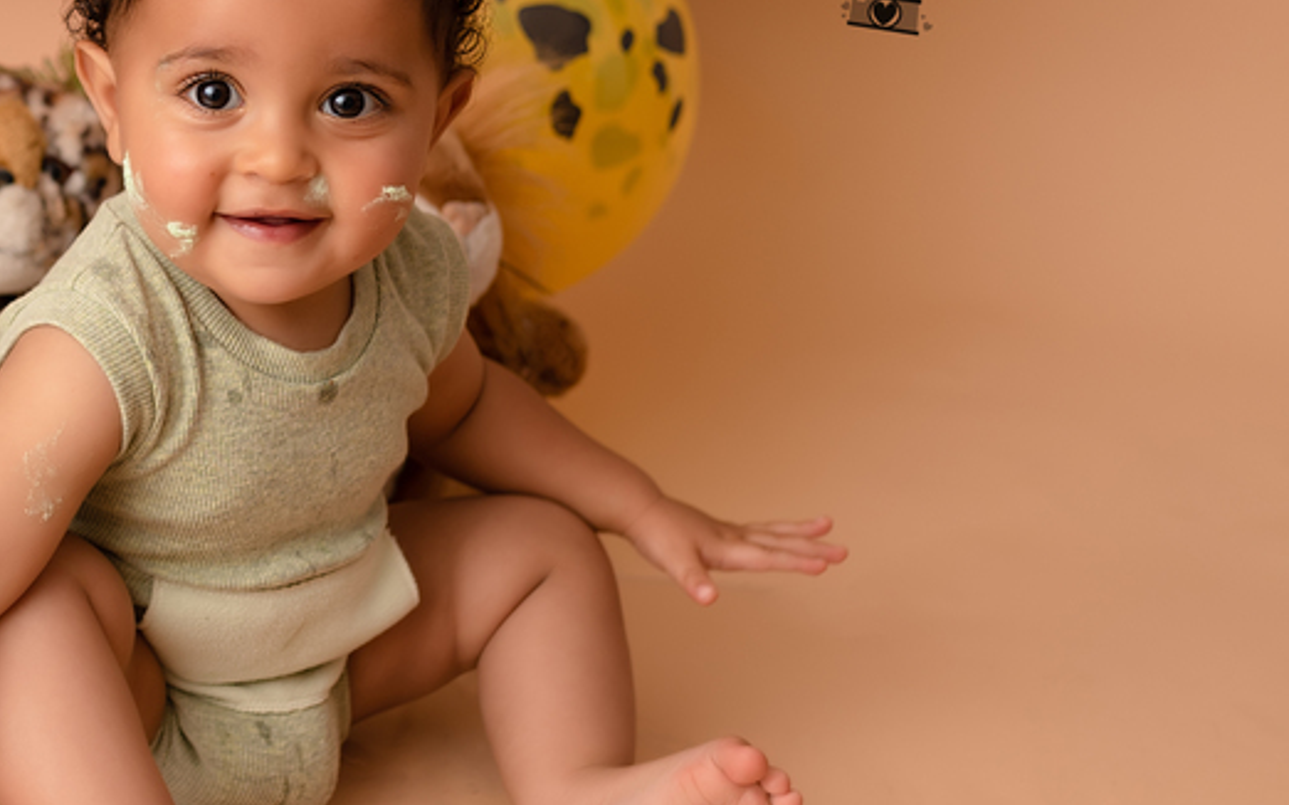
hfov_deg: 23.4
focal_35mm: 82
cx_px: -185
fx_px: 2880
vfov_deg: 15.9
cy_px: 280
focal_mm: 35
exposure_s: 1/250
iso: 100
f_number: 2.8
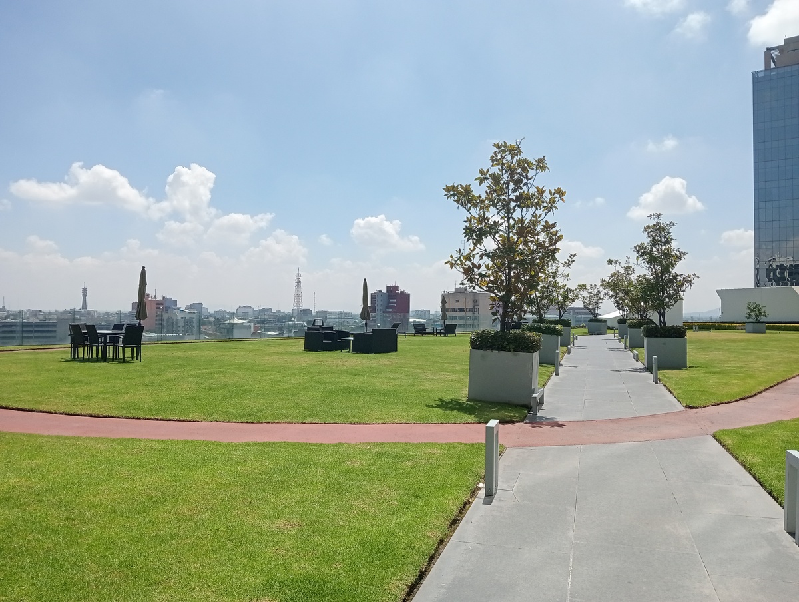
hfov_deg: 63.4
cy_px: 301
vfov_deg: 49.9
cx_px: 400
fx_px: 647
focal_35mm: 28
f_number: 1.8
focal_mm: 3.98
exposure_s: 1/1634
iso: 101
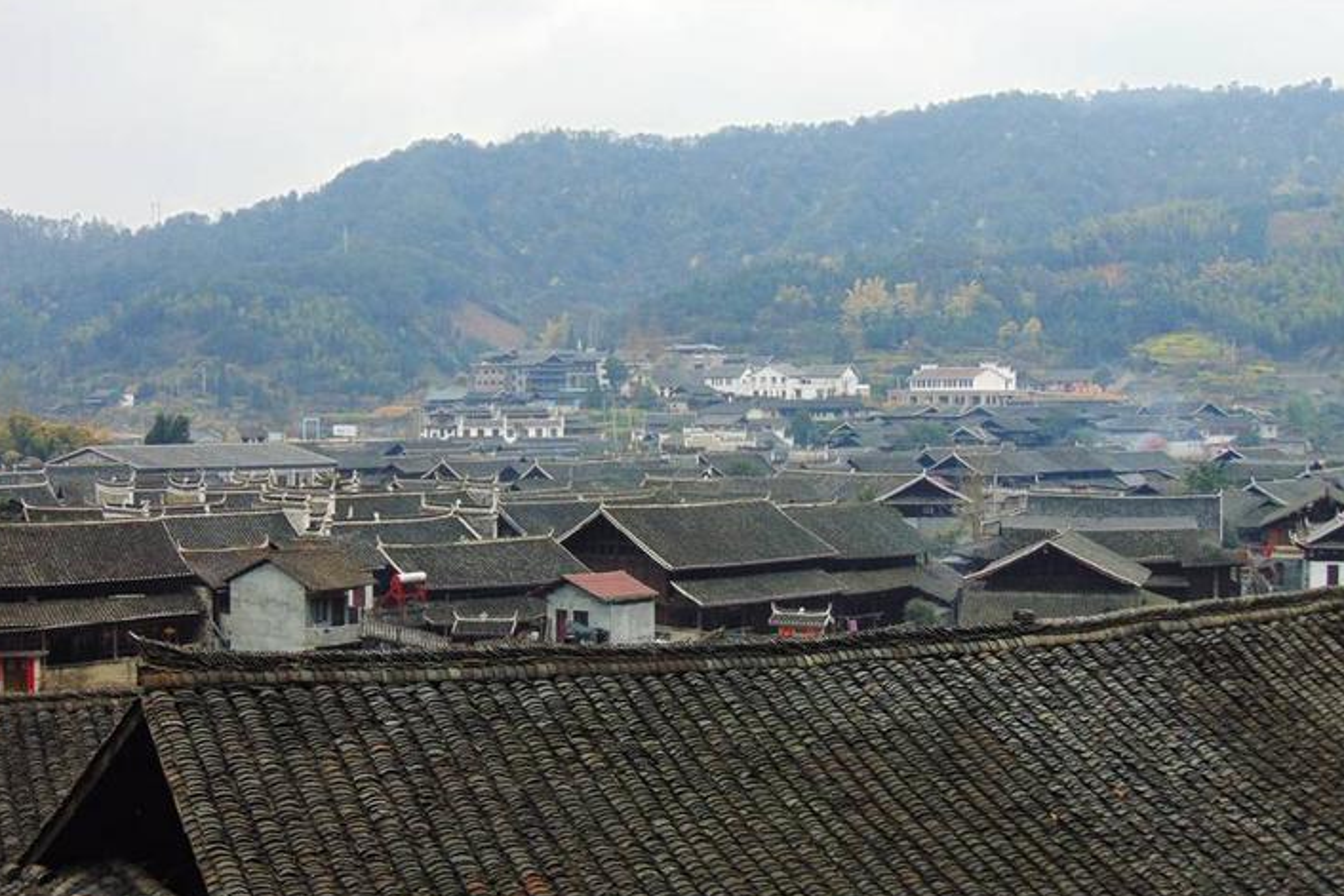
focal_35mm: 53
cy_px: 464
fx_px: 1979
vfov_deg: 25.5
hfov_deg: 37.5
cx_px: 663
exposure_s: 1/500
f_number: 3.5
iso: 80
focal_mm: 9
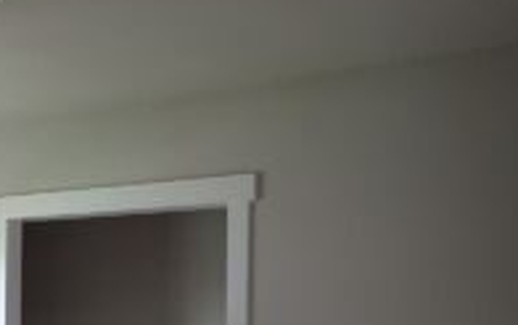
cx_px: 5
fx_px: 763
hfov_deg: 34.3
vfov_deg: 23.2
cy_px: 317
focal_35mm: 54
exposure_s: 1/30
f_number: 2
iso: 200
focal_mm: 4.5
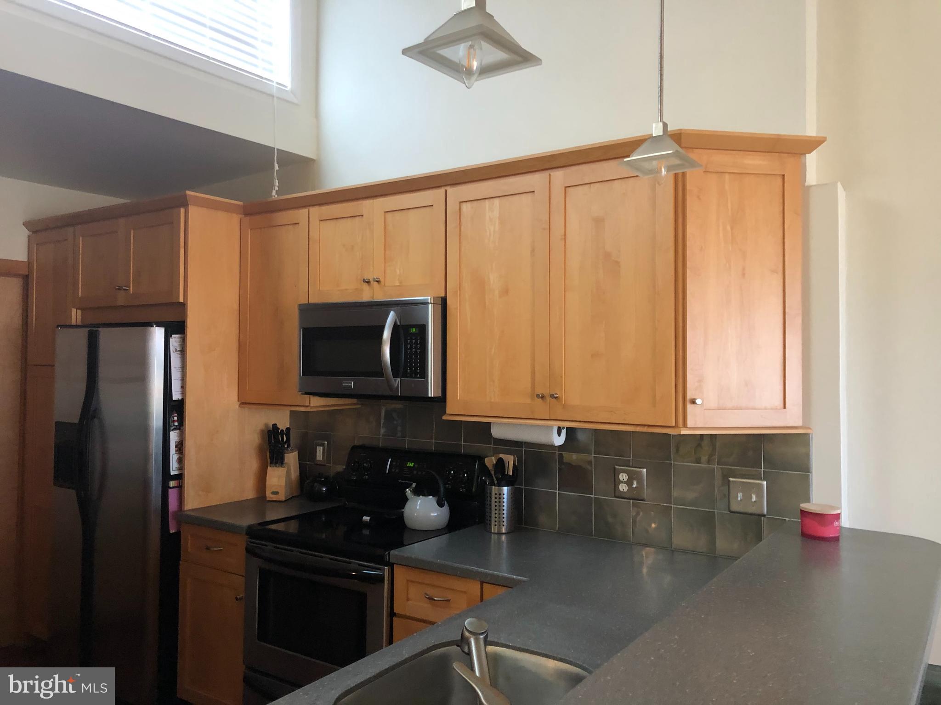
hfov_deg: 63.4
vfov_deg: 49.7
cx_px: 470
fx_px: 761
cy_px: 352
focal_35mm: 28
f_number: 1.8
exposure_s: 1/12
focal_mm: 3.99
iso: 100
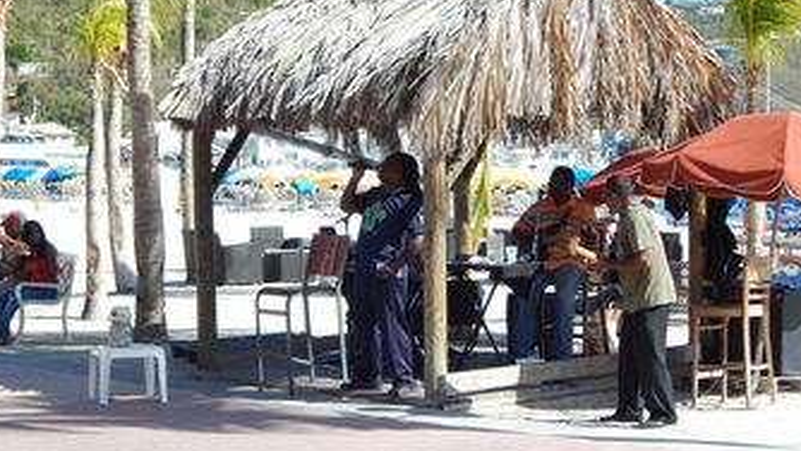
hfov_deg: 23.7
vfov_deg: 13.4
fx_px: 1912
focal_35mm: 90
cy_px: 252
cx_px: 422
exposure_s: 1/500
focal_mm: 12.3
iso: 125
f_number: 4.1
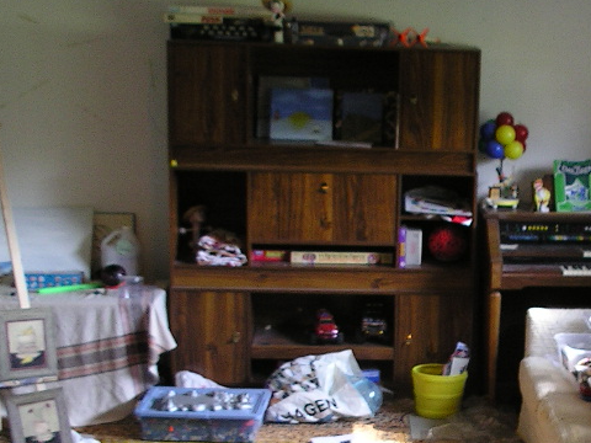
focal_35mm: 79
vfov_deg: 18.5
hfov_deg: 24.3
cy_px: 357
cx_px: 485
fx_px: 1349
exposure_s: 1/21
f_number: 2.8
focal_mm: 7.8
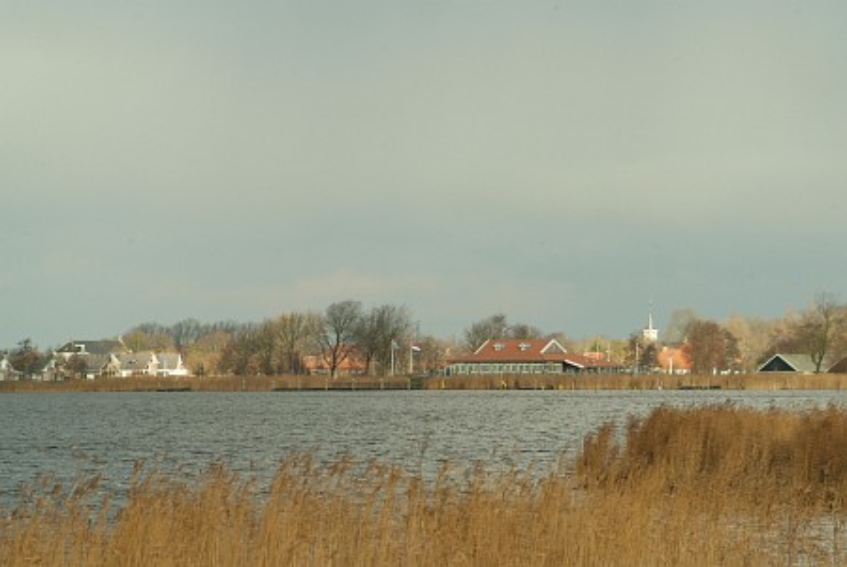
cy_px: 284
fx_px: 4781
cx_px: 424
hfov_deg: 10.1
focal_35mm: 203
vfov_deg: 6.8
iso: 400
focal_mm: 135
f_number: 8
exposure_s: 1/500
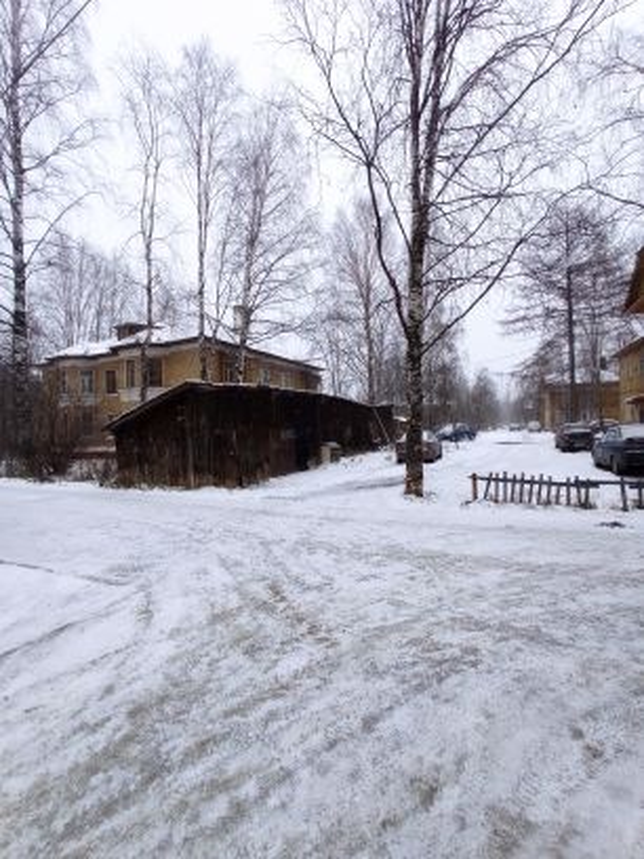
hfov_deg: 49.7
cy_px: 430
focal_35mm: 28
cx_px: 322
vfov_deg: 63.4
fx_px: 695
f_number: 2.2
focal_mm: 1.65
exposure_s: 1/280
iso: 111
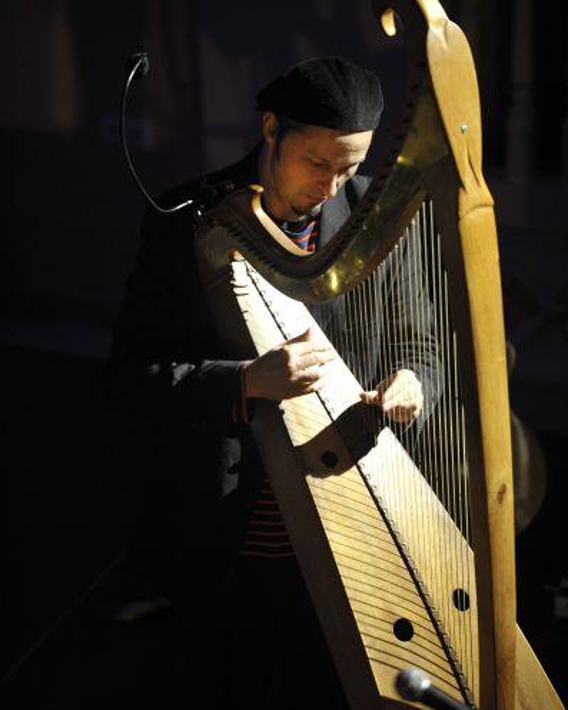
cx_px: 284
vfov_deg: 8.5
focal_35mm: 227
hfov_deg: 6.8
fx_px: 4769
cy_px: 371
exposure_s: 1/125
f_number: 2.8
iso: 1600
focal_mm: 200
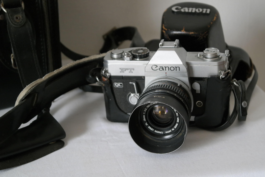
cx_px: 132
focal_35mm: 77
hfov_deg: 26.3
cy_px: 88
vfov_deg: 17.7
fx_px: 567
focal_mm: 50
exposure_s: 1/80
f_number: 5.6
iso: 1600
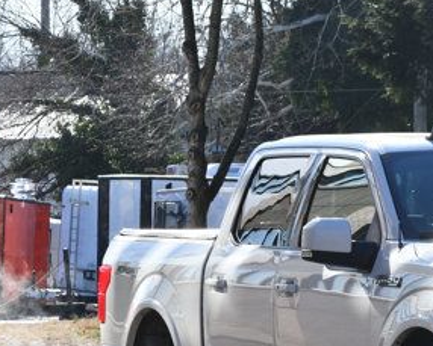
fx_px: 3307
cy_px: 258
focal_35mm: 258
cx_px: 468
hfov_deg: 7.4
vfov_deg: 6.0
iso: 160
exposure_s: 1/250
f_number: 8
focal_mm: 82
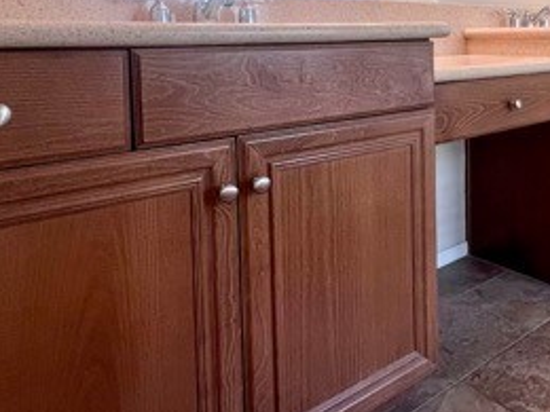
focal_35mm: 32
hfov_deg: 52.3
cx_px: 457
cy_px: 55
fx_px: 508
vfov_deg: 41.3
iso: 200
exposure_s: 1/60
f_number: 1.8
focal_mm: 1.57
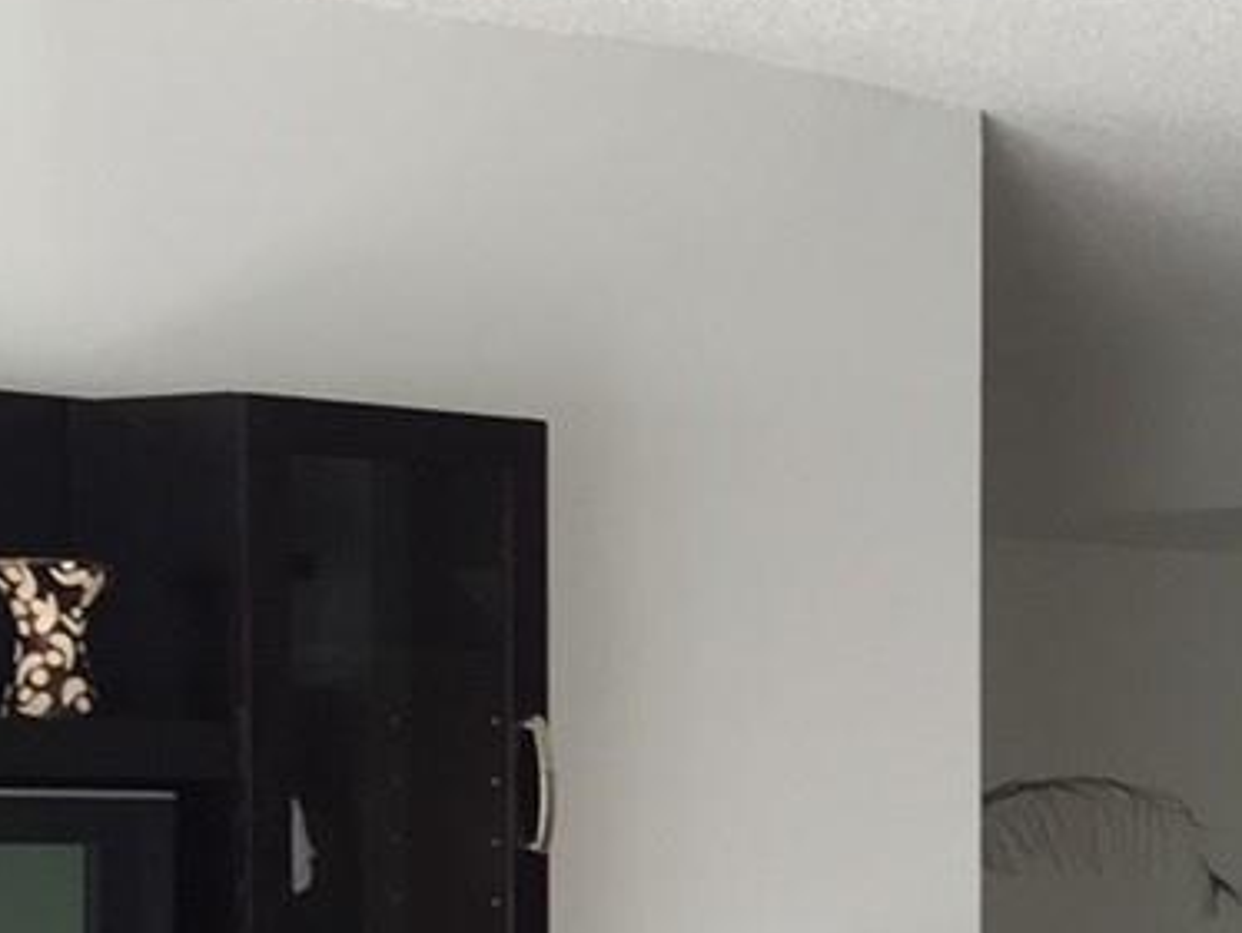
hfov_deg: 15.6
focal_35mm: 124
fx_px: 4452
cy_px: 1411
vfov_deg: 11.5
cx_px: 1209
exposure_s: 1/120
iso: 40
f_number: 2.2
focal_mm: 4.15
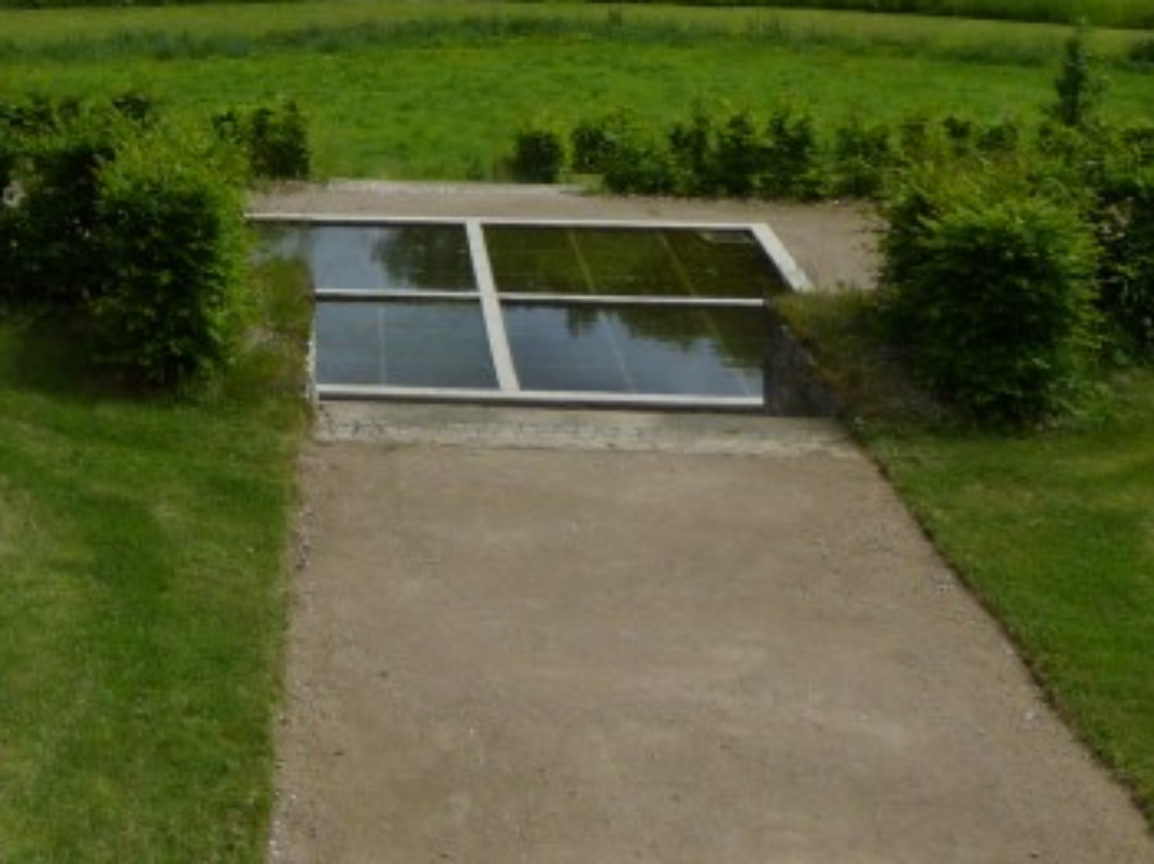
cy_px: -292
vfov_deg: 18.6
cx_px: 7
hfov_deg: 25.4
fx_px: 2433
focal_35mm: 73
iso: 100
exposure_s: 1/640
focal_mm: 4.5
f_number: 5.6
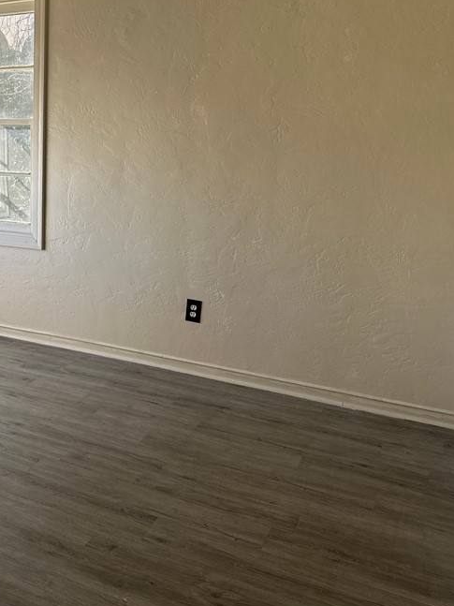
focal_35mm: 38
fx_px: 665
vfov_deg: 48.9
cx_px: 30
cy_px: 274
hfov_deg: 35.1
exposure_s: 1/290
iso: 80
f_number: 1.78
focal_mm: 6.86
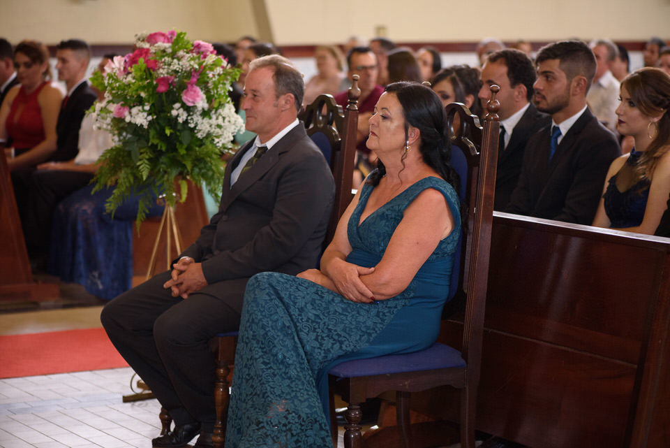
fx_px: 1955
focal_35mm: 105
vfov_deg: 13.1
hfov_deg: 19.4
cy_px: 224
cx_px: 335
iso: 2500
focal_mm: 105
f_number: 3.5
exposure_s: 1/125
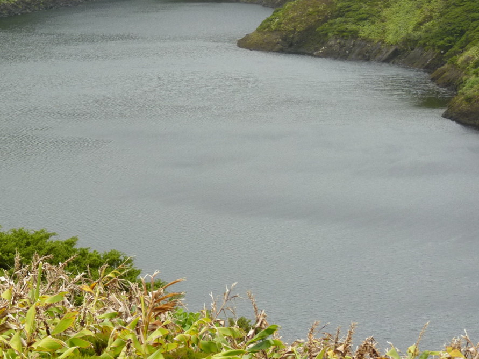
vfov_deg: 11.8
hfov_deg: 15.8
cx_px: 190
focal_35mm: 125
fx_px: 1729
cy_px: 127
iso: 160
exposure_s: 1/320
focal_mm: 15.5
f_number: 4
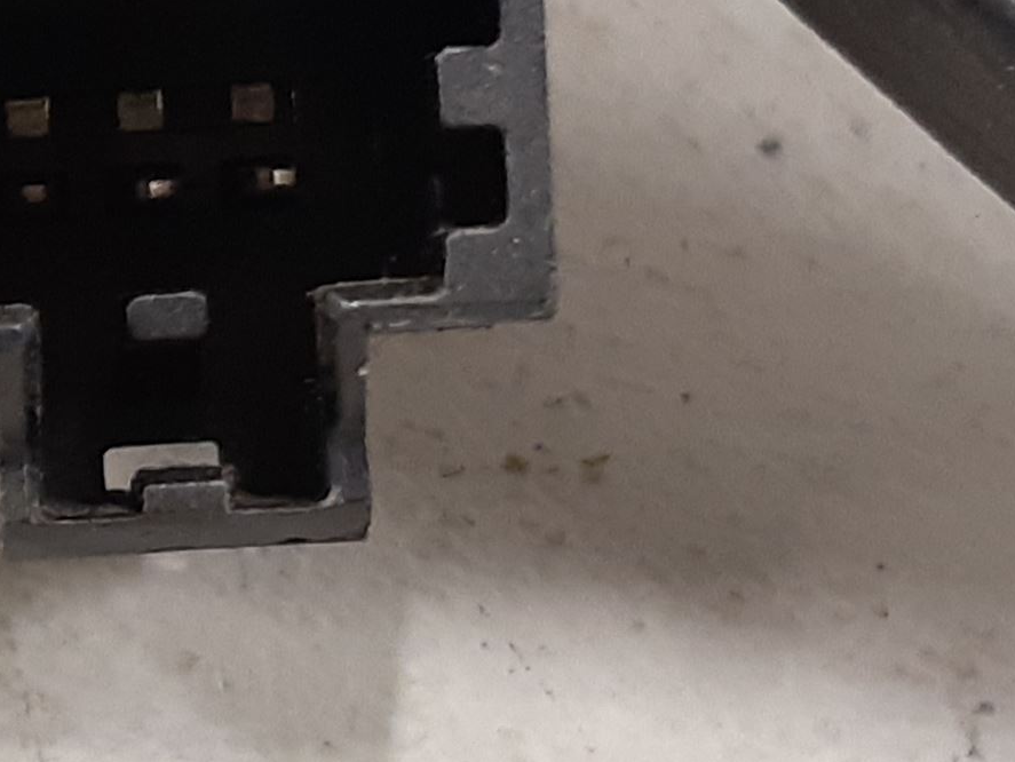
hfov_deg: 29.6
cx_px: -42
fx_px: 1760
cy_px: 382
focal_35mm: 60
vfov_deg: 24.4
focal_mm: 3.93
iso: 200
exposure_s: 1/25
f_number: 1.7
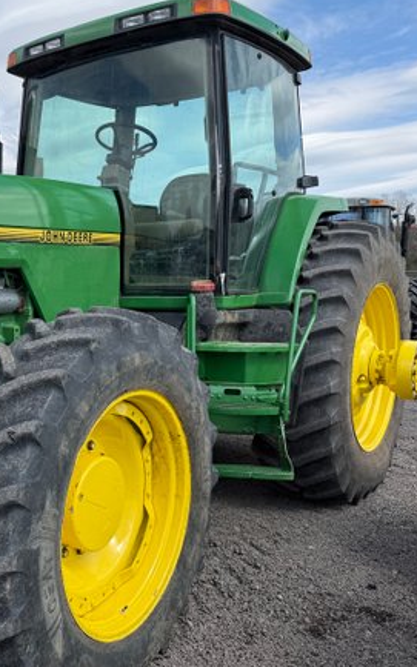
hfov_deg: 31.1
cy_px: 342
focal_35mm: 37
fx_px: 673
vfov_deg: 52.8
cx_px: -25
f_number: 1.78
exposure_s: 1/2801
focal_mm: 6.76
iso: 80
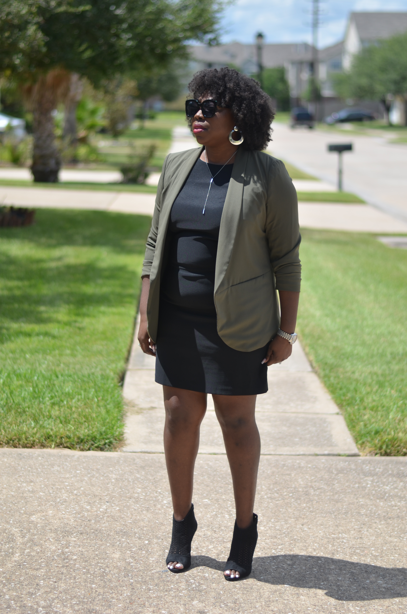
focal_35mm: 75
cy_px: 307
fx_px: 1278
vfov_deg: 27.0
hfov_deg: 18.1
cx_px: 204
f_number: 1.8
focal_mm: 50
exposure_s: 1/4000
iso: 100
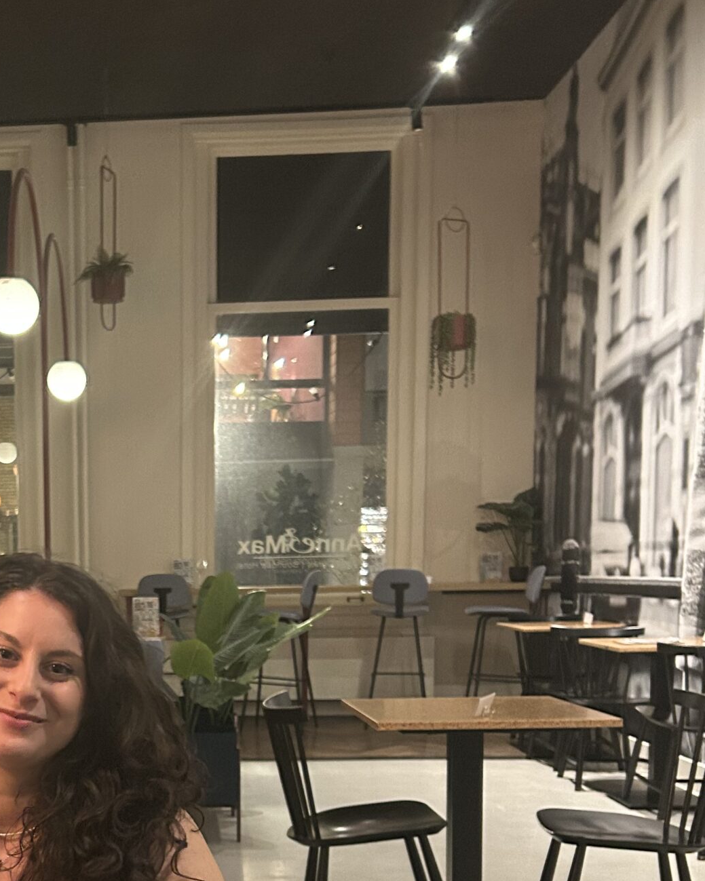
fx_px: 1304
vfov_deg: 35.9
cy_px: 724
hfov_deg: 29.2
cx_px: 88
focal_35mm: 50
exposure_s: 1/25
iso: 640
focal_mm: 5.7
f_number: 1.5
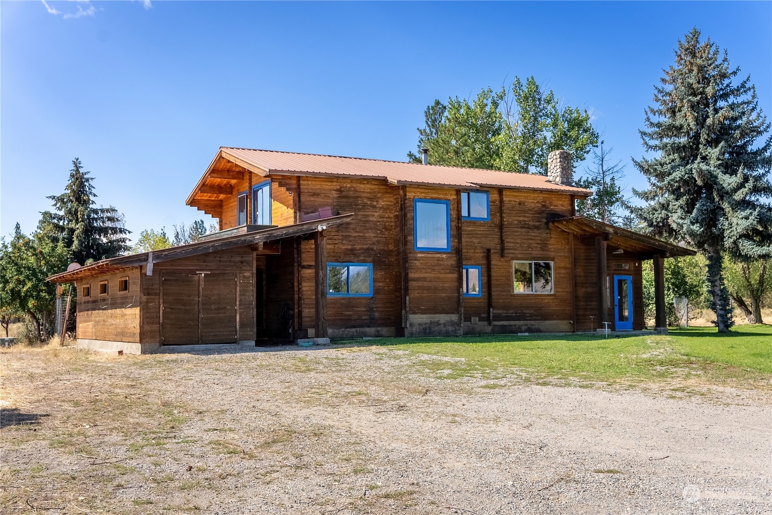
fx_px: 837
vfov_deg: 34.2
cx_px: 386
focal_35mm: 39
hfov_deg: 49.5
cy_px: 258
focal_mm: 39
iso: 100
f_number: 5.6
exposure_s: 1/6400
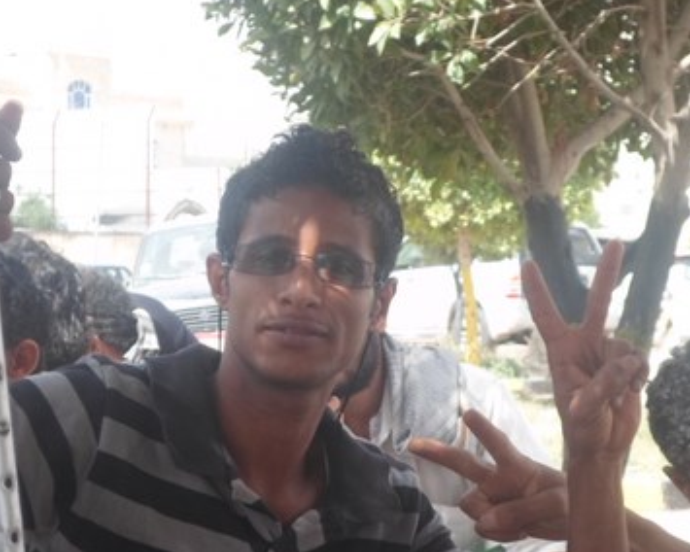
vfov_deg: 13.0
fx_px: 2410
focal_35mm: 118
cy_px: 431
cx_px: 424
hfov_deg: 16.3
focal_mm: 12
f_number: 4.1
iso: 80
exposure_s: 1/125
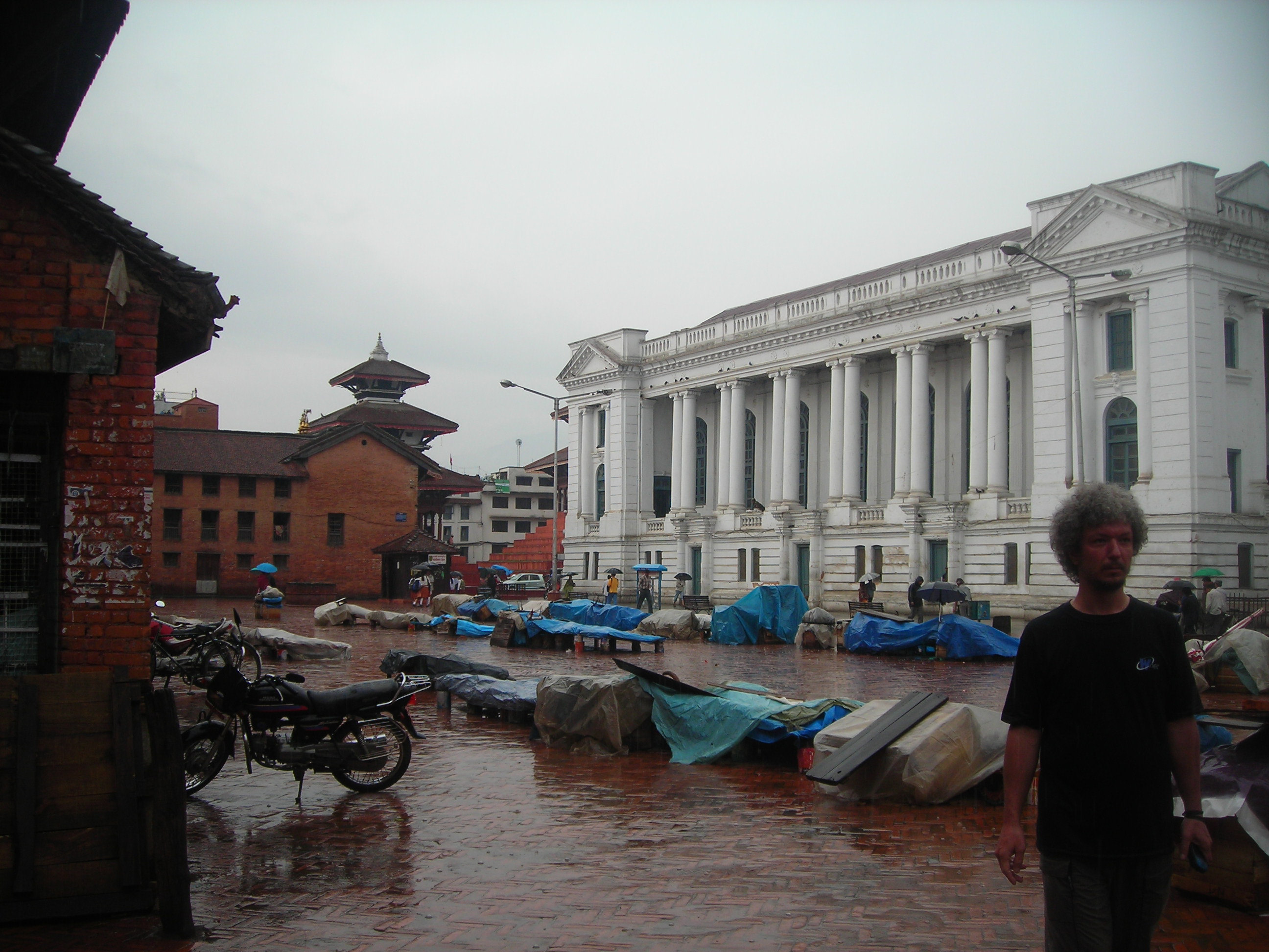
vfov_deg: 37.7
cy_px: 476
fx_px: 1393
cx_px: 634
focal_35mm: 38
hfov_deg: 49.0
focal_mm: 6.3
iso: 50
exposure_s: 1/150
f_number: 3.2
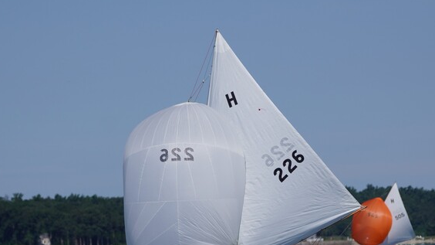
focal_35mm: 493
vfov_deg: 2.5
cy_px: 153
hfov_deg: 4.4
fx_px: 5682
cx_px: 224
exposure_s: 1/1600
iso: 100
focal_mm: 221
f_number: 5.6
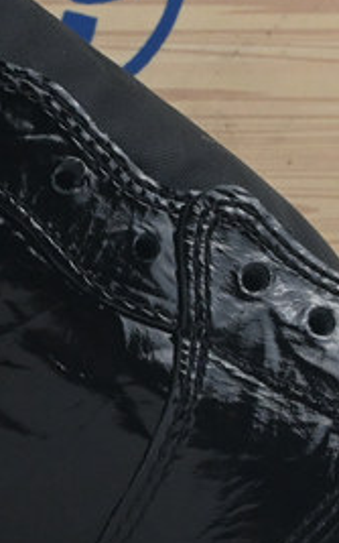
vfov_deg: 10.5
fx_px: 2944
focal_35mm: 199
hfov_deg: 6.6
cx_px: -2
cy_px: 344
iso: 1000
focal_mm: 29
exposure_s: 1/200
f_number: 10
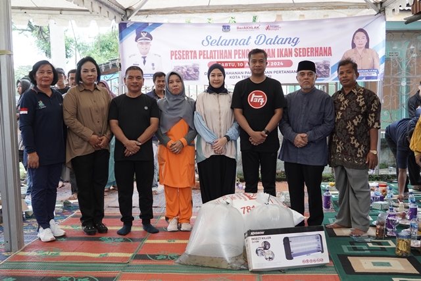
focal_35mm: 42
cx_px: 210
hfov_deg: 46.4
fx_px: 491
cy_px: 140
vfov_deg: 31.9
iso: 640
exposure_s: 1/320
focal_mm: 28
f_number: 4
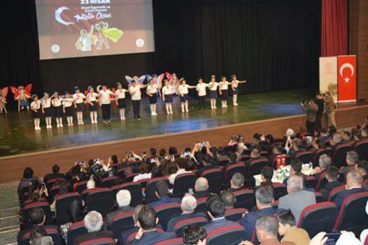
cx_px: 216
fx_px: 466
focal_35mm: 46
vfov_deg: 29.4
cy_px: 102
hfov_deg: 42.9
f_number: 4
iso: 900
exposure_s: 1/60
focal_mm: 25
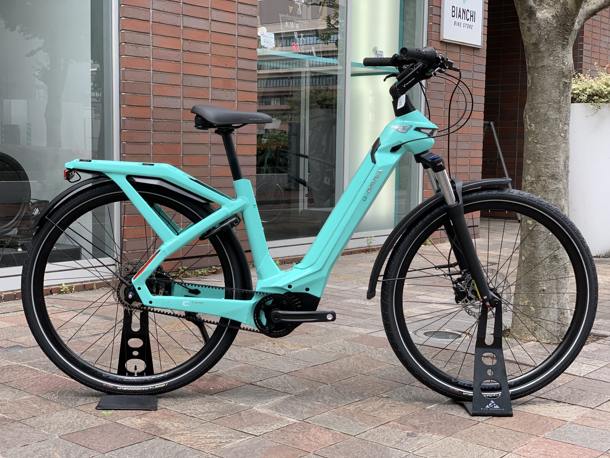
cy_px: 229
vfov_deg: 28.0
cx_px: 305
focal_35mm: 52
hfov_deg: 36.8
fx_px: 916
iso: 20
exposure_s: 1/122
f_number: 2.4
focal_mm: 6
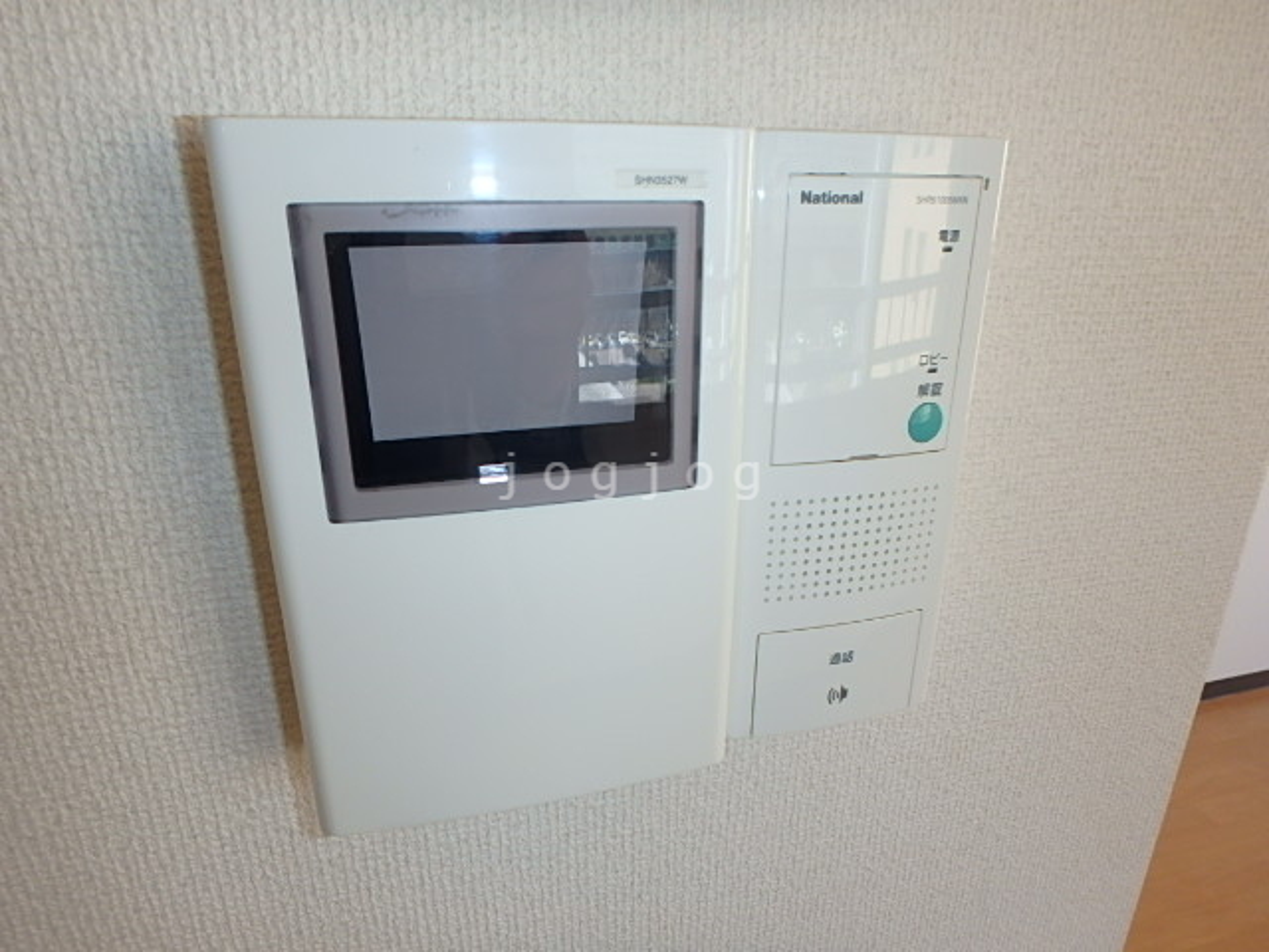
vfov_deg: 63.4
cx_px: 634
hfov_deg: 79.0
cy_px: 476
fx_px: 770
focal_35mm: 21
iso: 125
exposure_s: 1/80
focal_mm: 3.7
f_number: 3.5
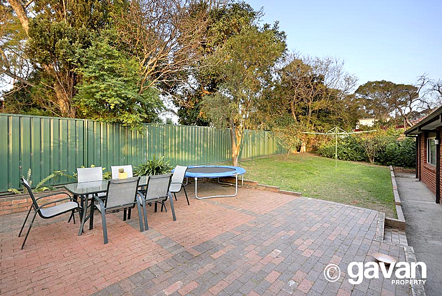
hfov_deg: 100.3
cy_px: 148
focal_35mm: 15
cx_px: 221
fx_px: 184
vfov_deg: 77.5
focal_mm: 10
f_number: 7.1
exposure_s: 1/5
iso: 100
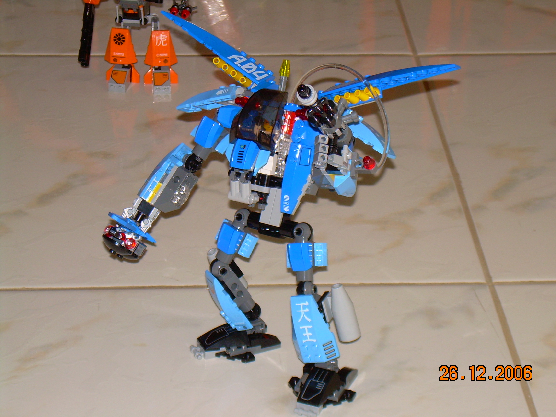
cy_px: 208
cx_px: 278
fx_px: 1767
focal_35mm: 110
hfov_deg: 17.9
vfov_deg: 13.5
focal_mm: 18.9
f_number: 4.9
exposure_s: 1/60
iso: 84
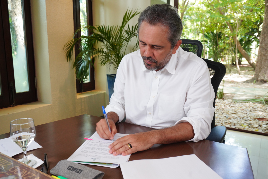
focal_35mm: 29
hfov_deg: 63.6
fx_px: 216
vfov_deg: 45.0
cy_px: 90
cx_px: 134
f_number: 5.6
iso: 2000
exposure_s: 1/160
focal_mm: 29
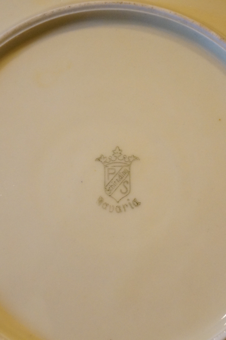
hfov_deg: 16.5
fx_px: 779
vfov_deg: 24.7
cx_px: 113
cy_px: 170
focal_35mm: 82
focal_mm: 55
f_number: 5.6
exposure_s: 1/60
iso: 3200
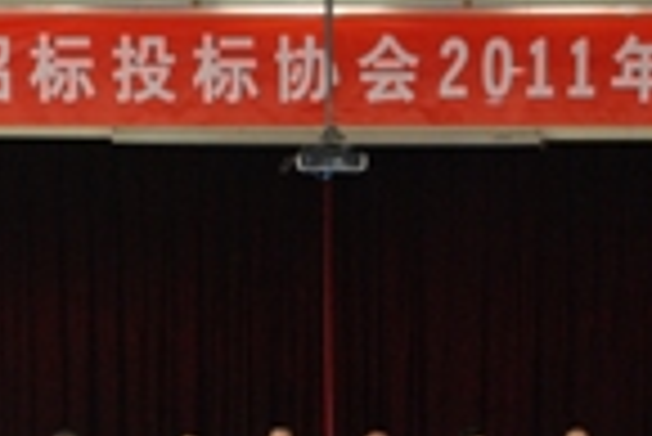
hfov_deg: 13.9
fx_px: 2683
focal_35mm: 148
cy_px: 620
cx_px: 297
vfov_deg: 9.1
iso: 800
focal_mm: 32
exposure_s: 1/60
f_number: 5
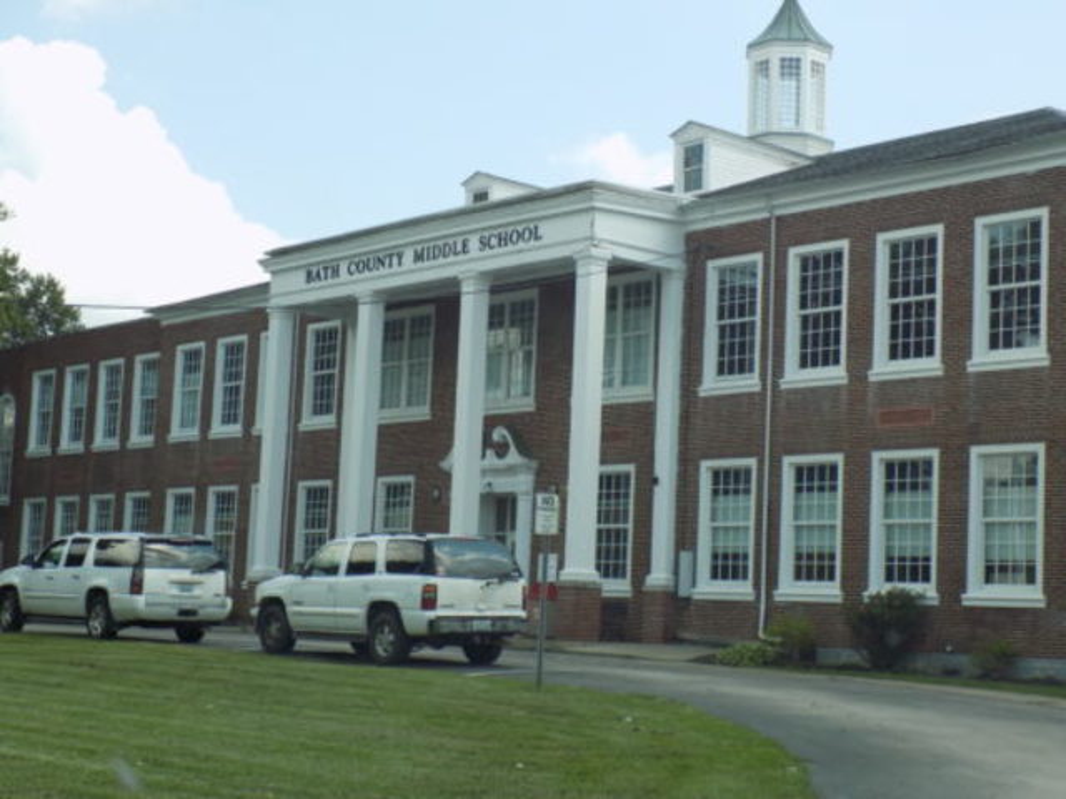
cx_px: 533
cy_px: 400
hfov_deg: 32.7
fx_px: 1817
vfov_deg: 24.8
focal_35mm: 59
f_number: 4
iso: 80
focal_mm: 10.5
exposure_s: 1/320
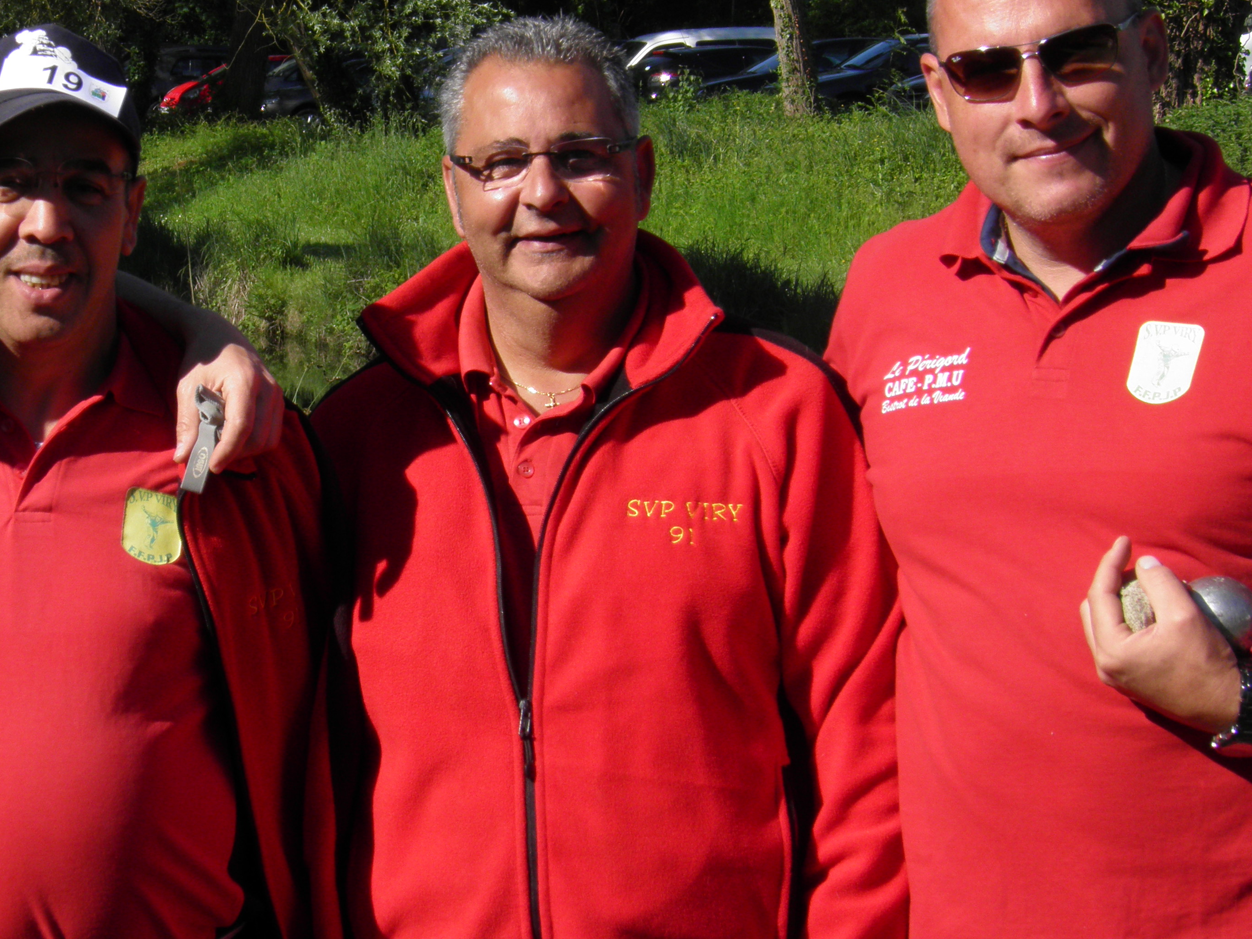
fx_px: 4774
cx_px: 370
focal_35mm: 132
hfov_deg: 14.9
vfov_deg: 11.2
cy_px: 399
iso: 50
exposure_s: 1/250
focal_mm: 15.2
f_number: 5.6
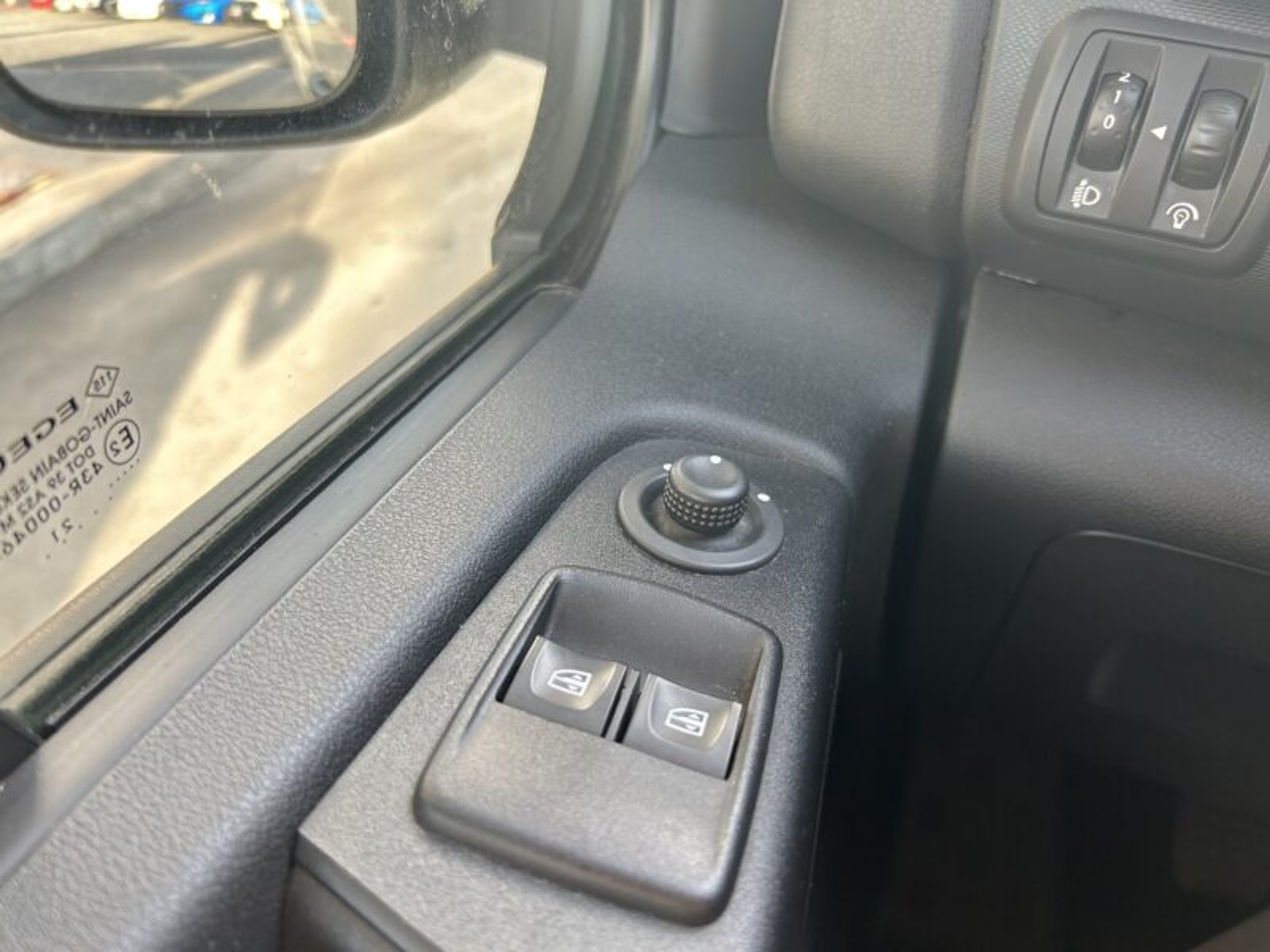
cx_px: 635
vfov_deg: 53.1
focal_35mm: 26
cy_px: 476
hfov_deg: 67.3
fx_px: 954
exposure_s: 1/121
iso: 100
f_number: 1.5
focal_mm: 5.7
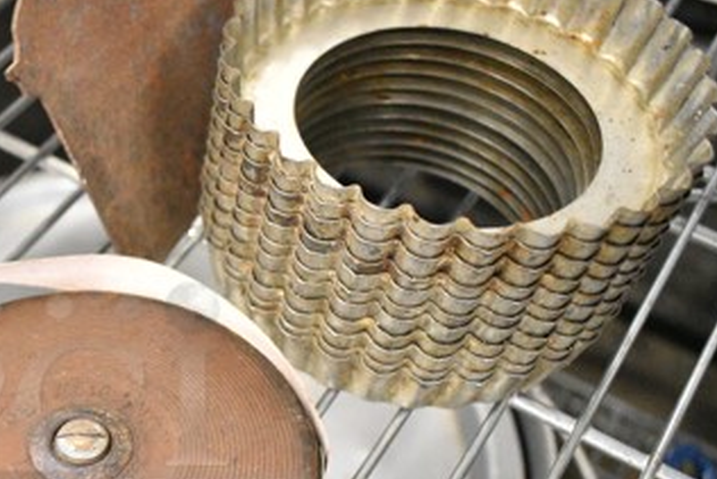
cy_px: 400
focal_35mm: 58
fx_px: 1156
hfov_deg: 32.6
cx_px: 59
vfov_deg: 23.0
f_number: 4
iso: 6400
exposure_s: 1/60
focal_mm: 20
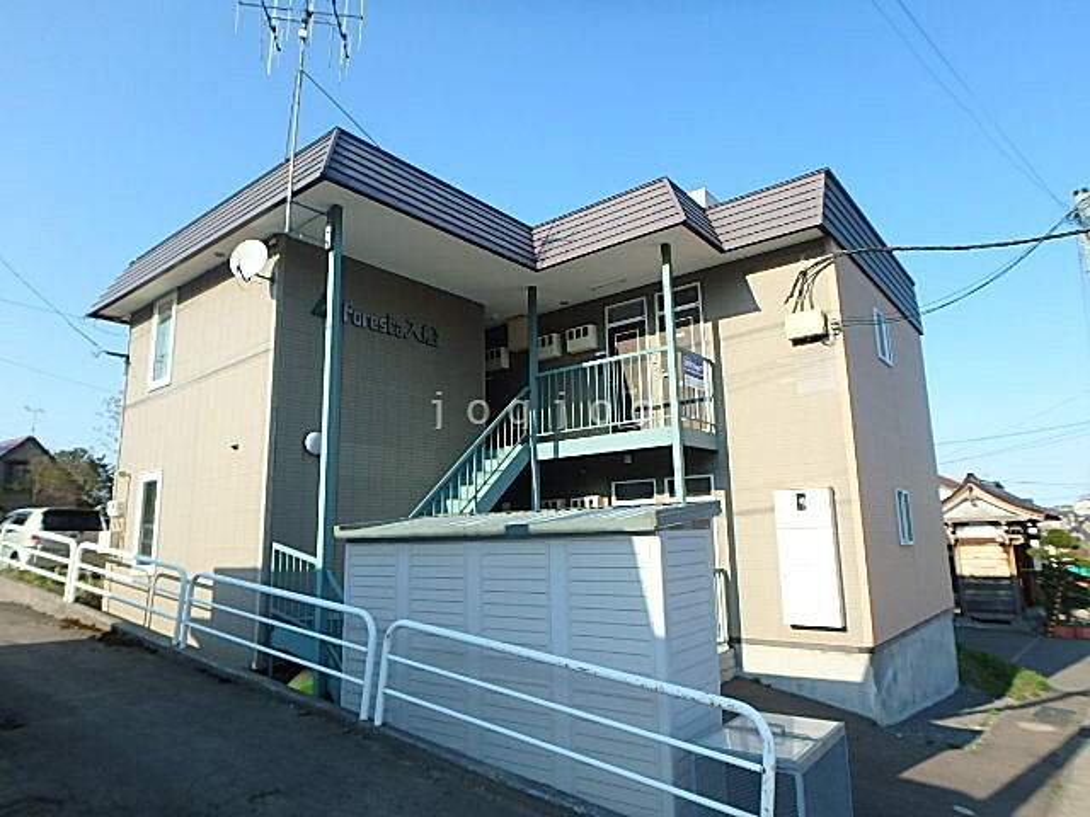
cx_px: 545
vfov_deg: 63.4
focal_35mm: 21
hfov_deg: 79.0
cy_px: 408
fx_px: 661
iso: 125
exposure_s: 1/640
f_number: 3.5
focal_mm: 3.7
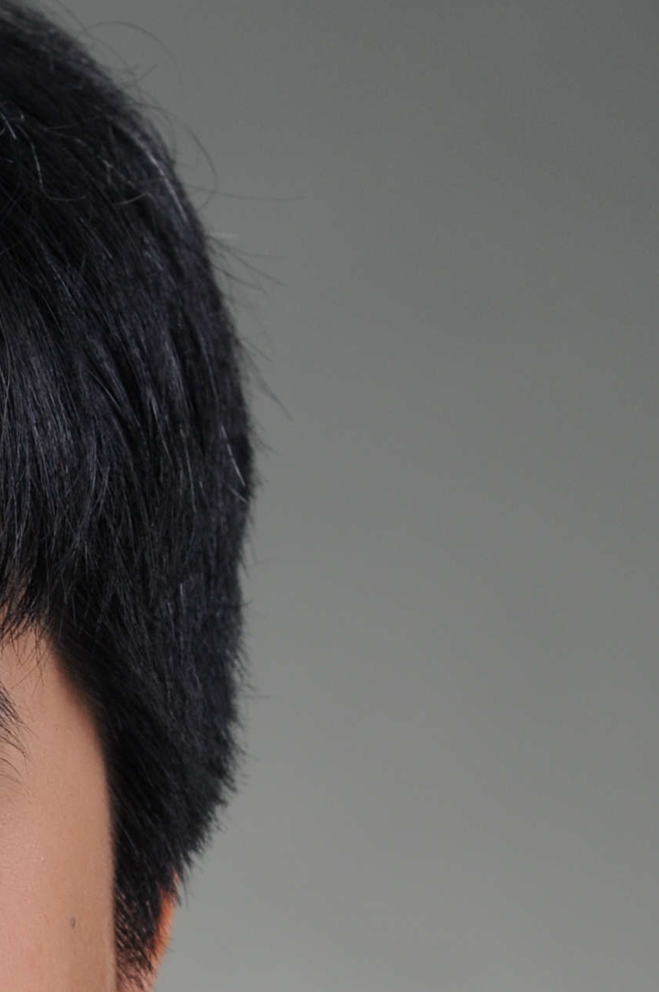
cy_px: 1374
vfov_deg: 4.8
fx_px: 11771
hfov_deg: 3.2
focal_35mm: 428
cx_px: -363
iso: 160
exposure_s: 1/125
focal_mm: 85
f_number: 5.6
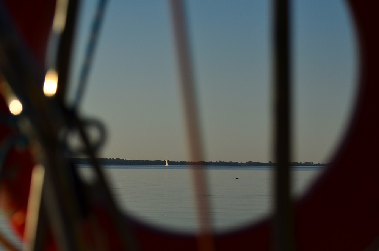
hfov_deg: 19.5
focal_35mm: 105
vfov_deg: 13.0
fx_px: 1103
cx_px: 190
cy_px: 126
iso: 360
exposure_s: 1/8000
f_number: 4.5
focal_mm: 70
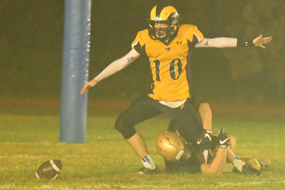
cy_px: 95
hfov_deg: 7.8
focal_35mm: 262
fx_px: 2078
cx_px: 142
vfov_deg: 5.2
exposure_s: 1/1000
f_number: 2.8
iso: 25600
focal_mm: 175
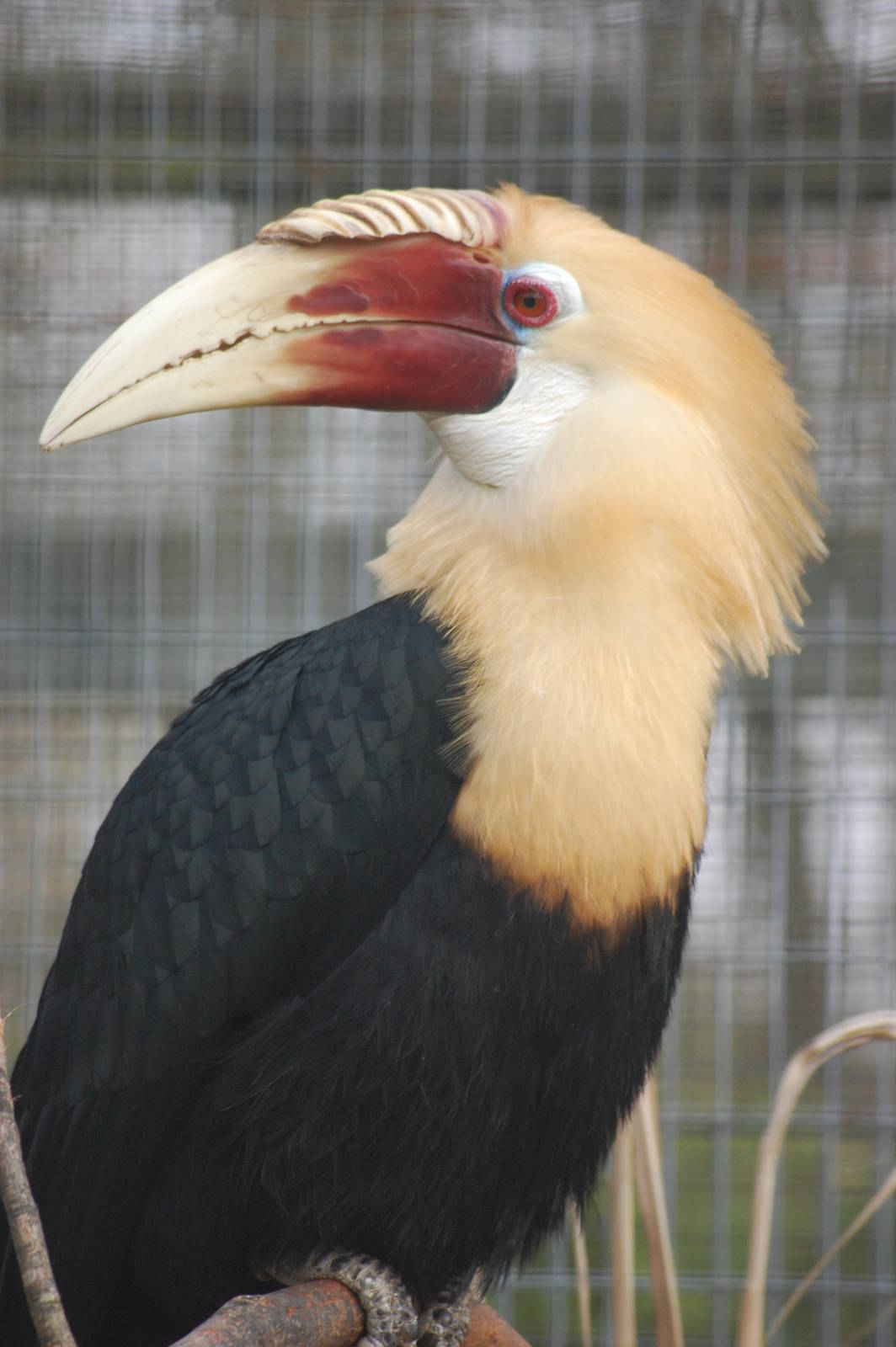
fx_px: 11219
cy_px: 674
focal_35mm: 300
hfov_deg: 4.6
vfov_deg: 6.9
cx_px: 448
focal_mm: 200
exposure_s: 1/250
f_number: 5.6
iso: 800
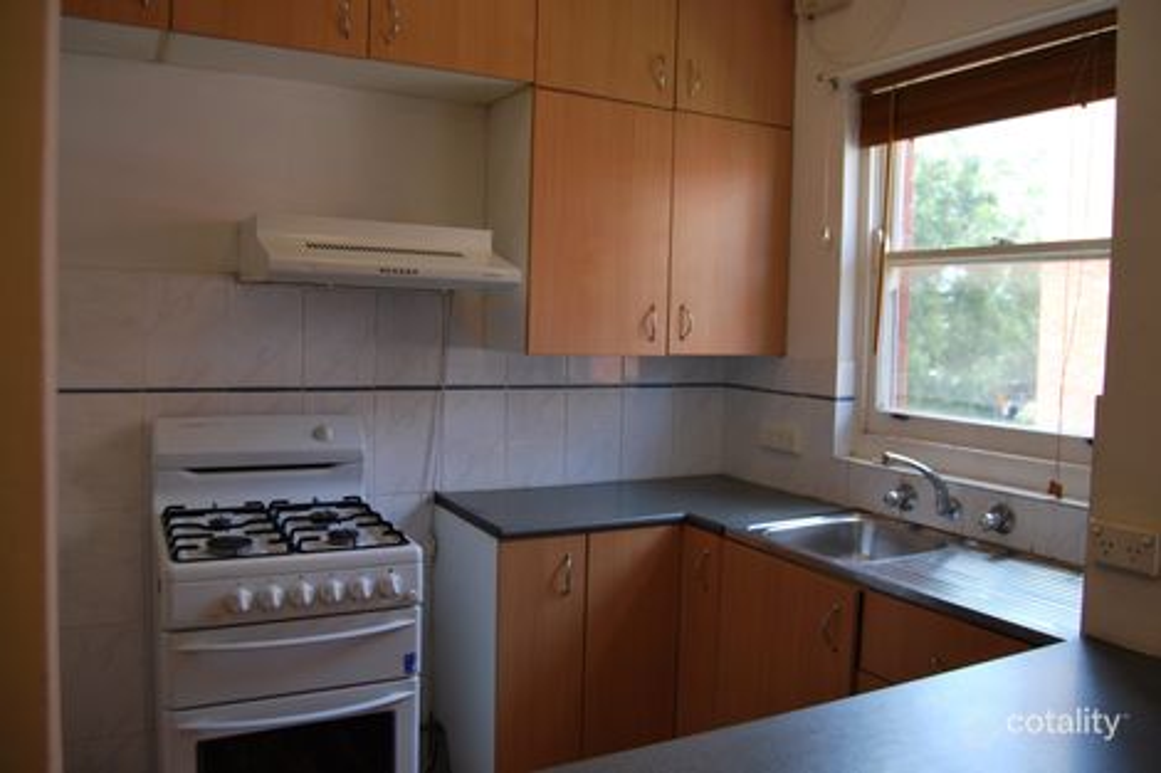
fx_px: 870
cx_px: 580
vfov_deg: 47.9
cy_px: 386
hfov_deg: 67.4
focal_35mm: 27
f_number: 3.5
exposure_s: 1/50
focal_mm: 18
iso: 200
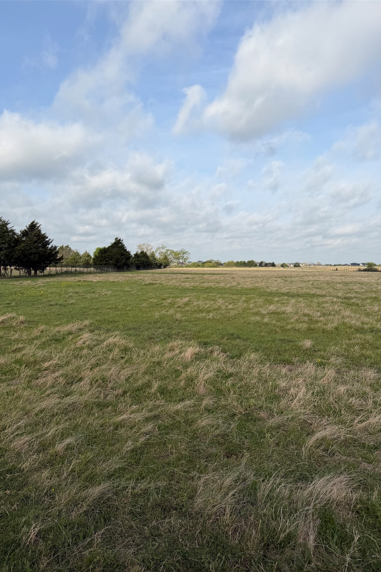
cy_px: 286
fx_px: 397
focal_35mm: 25
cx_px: 203
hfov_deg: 51.2
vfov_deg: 71.5
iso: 80
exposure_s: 1/5319
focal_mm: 6.76
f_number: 1.78
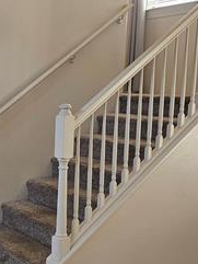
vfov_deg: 31.7
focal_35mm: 61
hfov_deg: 22.6
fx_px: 465
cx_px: -22
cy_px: 139
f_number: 1.7
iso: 400
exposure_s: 1/240
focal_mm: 6.3
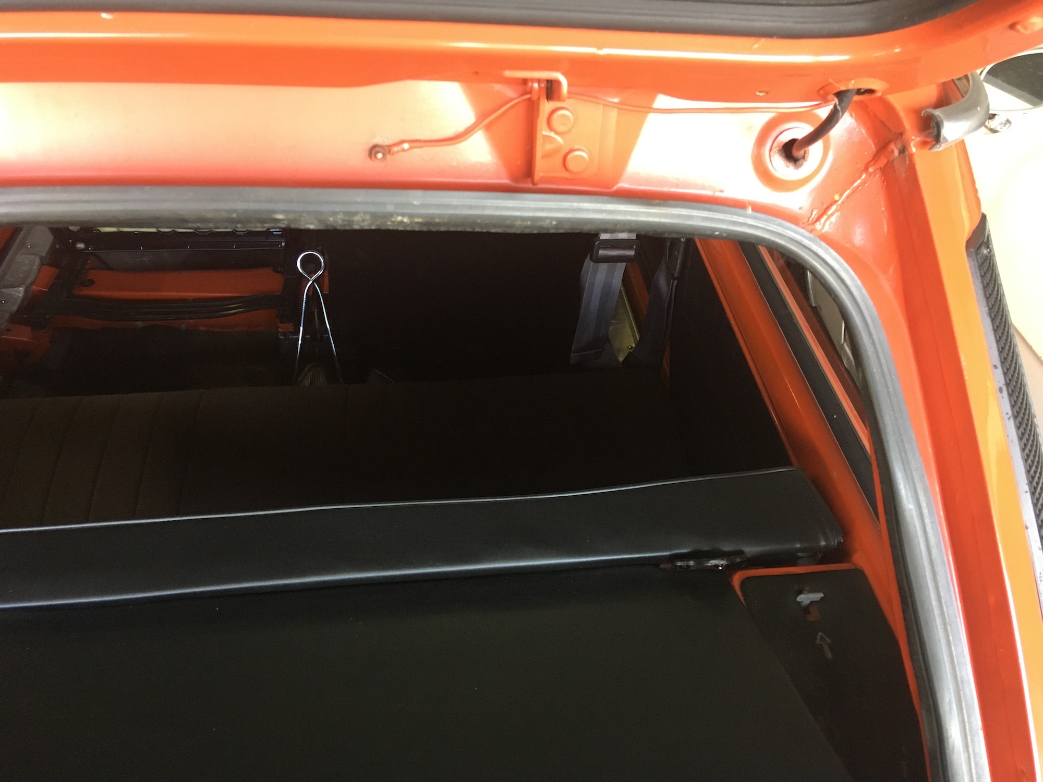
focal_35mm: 29
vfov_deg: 48.2
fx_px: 874
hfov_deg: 61.7
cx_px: 522
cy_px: 391
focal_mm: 4.15
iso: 200
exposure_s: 1/33
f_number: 2.2
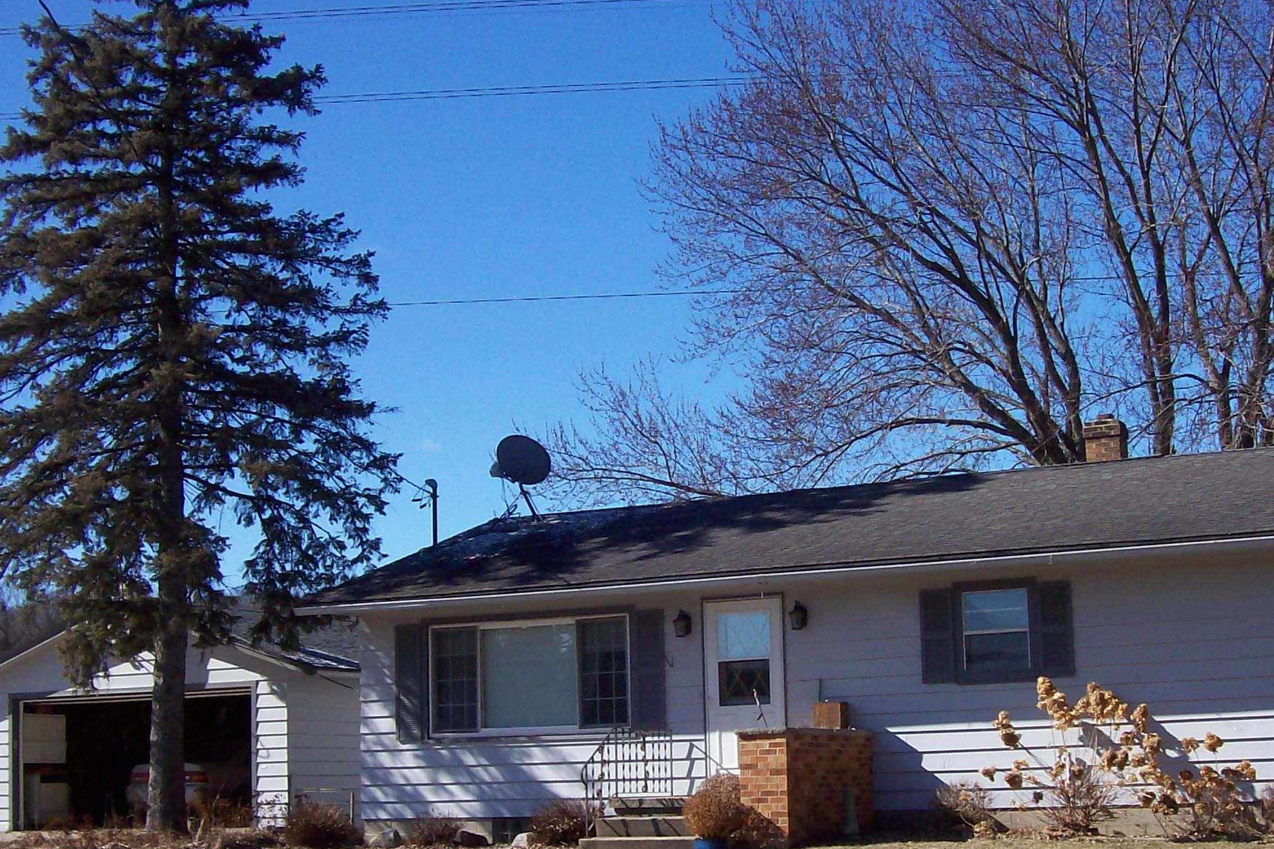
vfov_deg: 25.0
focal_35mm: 54
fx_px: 1911
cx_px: 730
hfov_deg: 36.8
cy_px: 512
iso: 80
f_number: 4.8
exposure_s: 1/742
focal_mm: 6
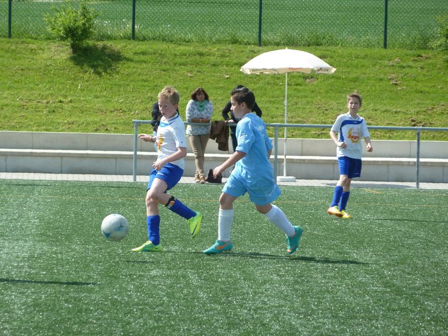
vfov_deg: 5.0
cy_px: 168
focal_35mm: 300
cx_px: 224
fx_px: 3883
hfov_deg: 6.6
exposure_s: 1/500
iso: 160
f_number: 4.9
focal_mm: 49.2
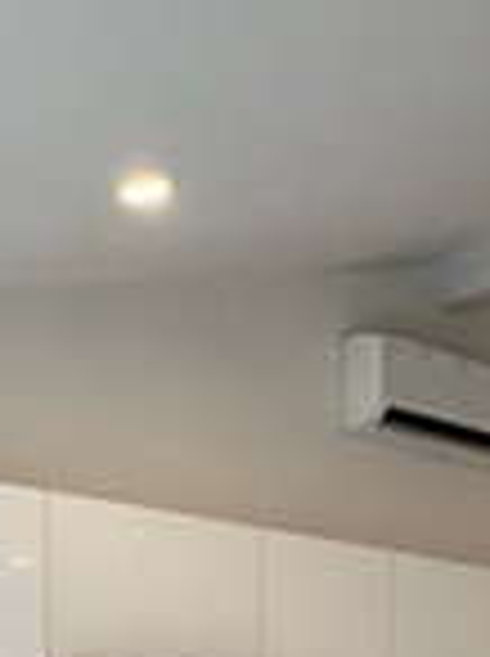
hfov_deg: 23.9
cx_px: 539
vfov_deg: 26.4
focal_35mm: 57
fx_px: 1079
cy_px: 936
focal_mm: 1.57
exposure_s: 1/120
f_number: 1.8
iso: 100
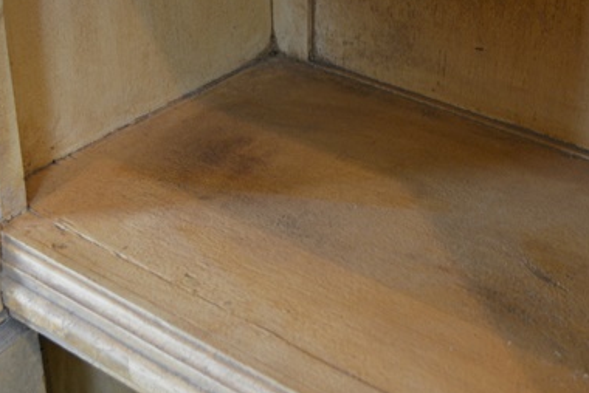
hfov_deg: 28.4
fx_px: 1162
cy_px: 190
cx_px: 319
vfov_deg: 19.2
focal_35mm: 71
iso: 800
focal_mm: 30
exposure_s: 1/30
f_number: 4.5
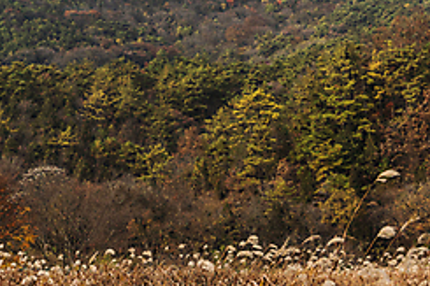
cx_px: 53
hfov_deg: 20.5
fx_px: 1170
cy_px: -7
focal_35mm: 98
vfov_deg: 13.7
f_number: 11
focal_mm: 40
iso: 200
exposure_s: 1/320
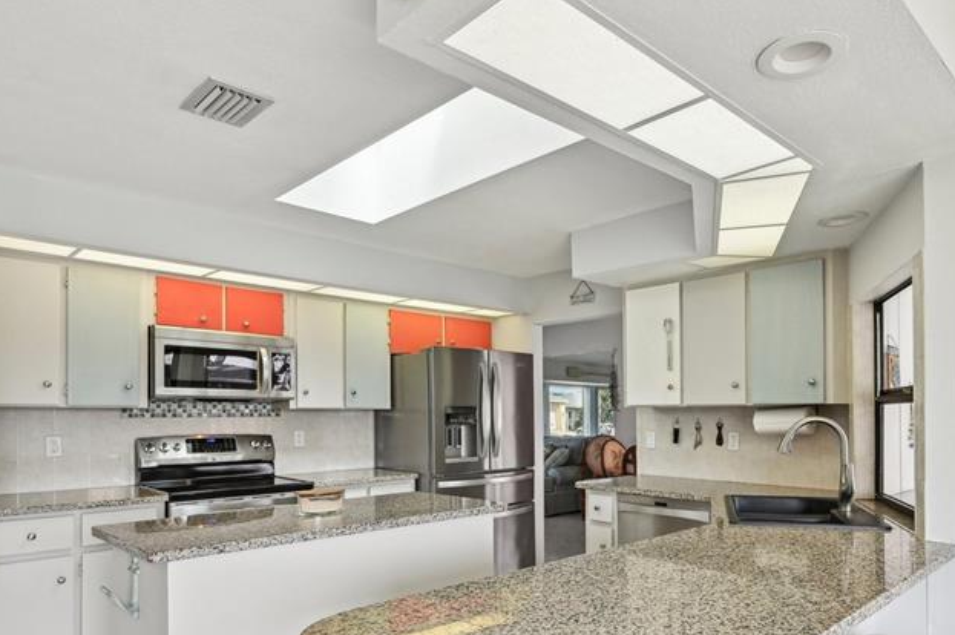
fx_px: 609
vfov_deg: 54.2
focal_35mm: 23
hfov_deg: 75.2
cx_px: 581
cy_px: 410
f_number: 8
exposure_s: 1/125
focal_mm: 14
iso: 400
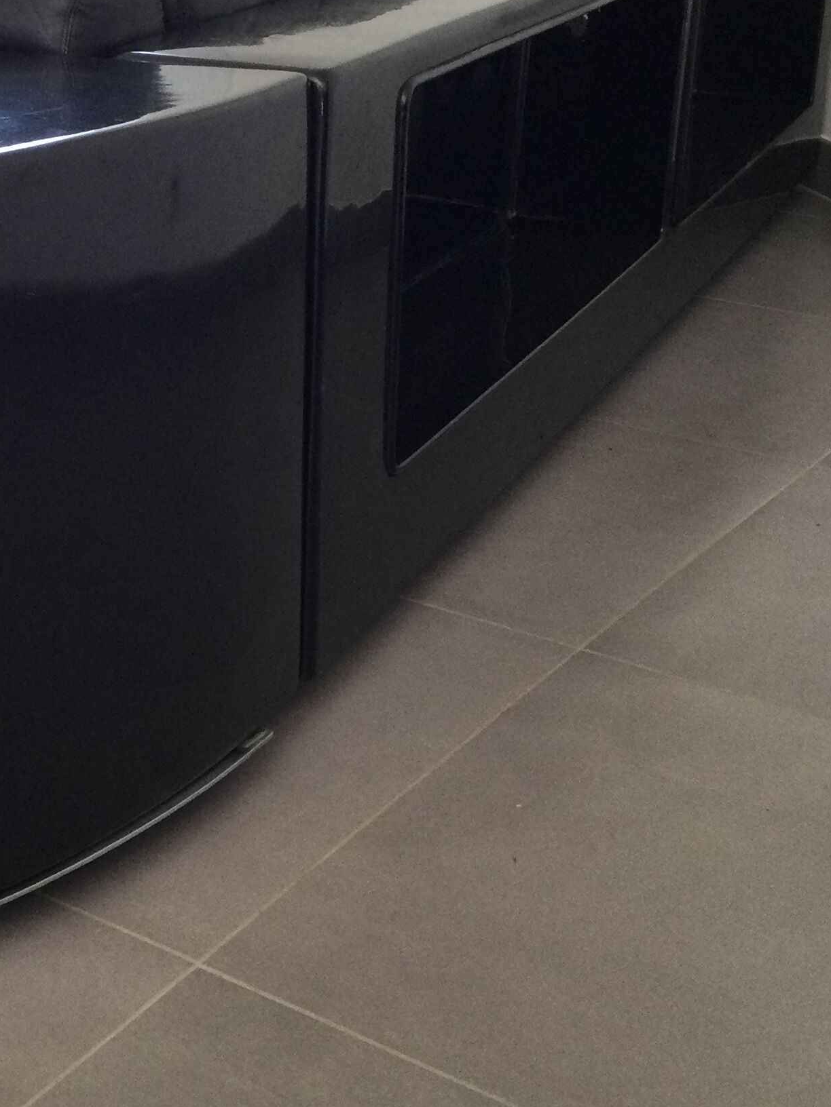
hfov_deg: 23.2
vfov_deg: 31.1
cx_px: 145
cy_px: 447
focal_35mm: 62
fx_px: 1985
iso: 100
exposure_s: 1/33
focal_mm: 3.3
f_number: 2.4
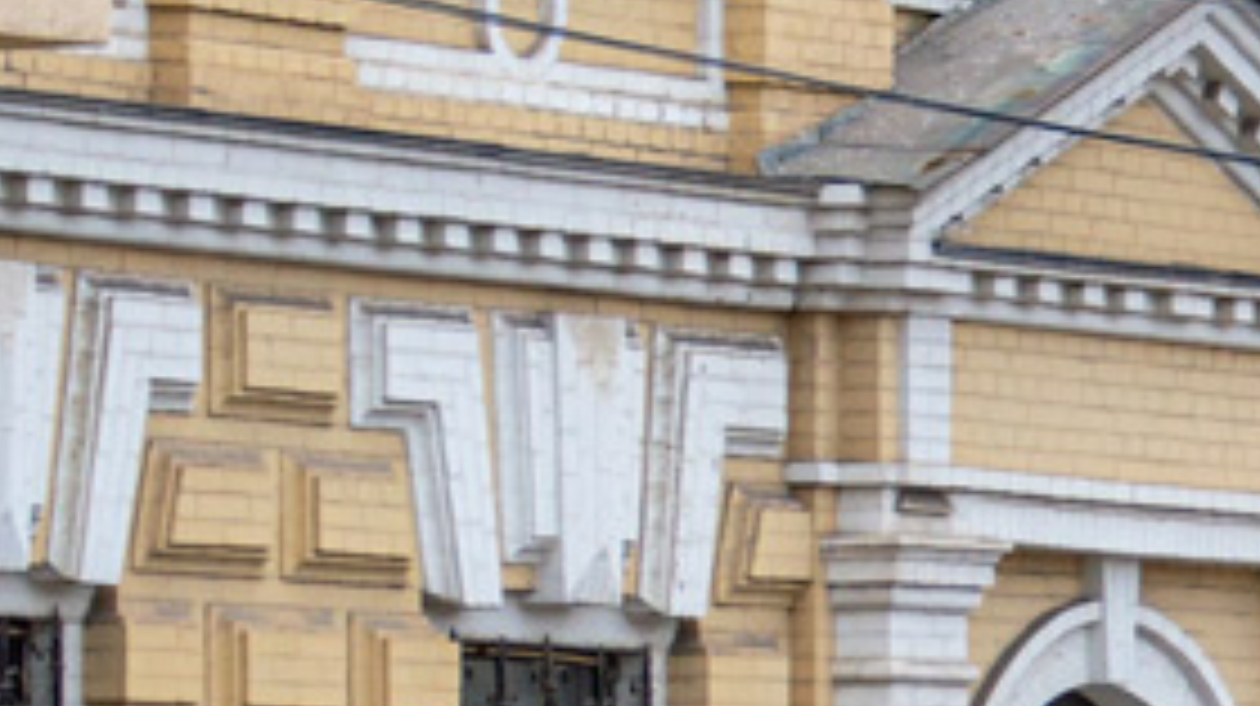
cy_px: 762
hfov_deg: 6.3
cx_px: 2156
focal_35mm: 337
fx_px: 11251
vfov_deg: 3.6
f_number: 4.8
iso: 100
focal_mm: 48
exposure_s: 1/800
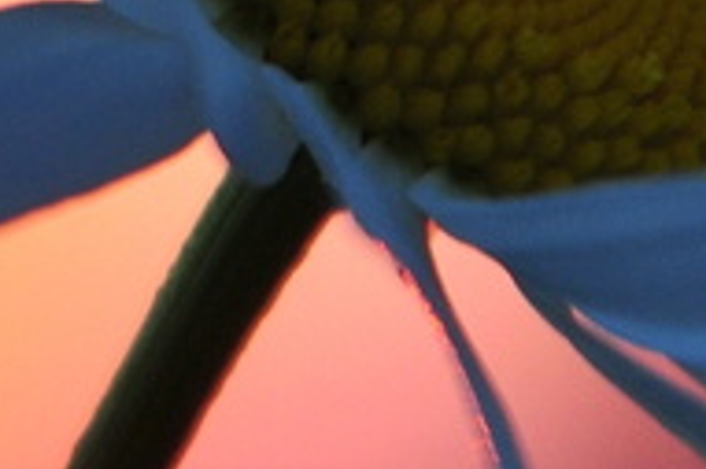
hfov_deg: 1.8
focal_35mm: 1154
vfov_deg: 1.2
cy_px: -118
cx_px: -506
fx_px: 22605
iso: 200
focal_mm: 105
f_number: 8
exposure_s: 1/90
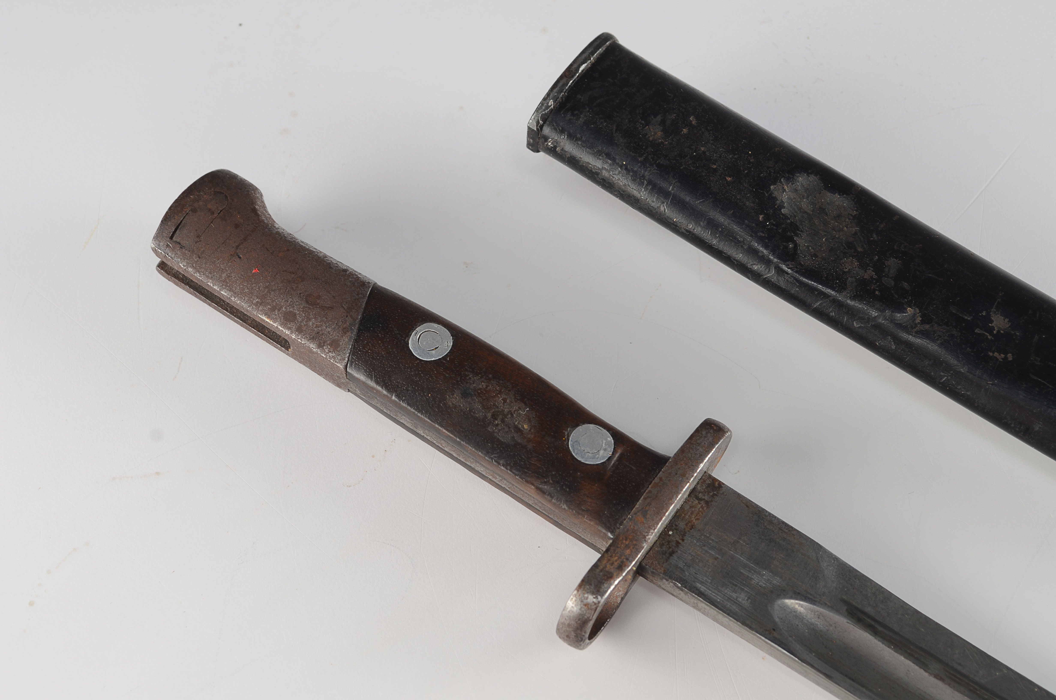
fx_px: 1976
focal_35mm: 68
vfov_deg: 20.1
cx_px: 528
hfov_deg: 29.9
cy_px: 350
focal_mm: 45
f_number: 9
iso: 100
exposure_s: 1/80
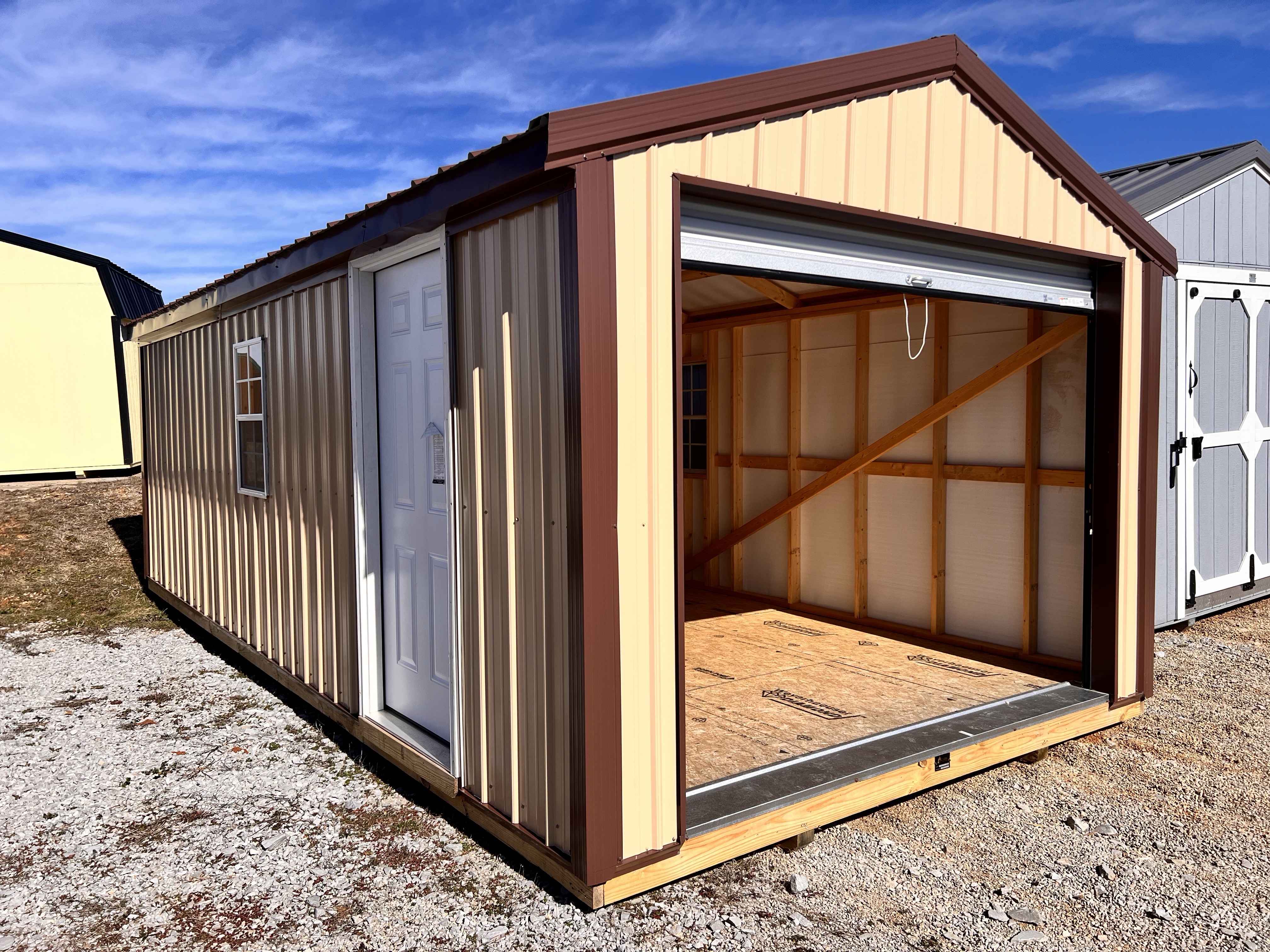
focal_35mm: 26
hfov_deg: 67.3
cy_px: 476
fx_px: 954
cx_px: 635
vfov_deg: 53.1
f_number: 1.5
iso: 50
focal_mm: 5.7
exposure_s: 1/6211
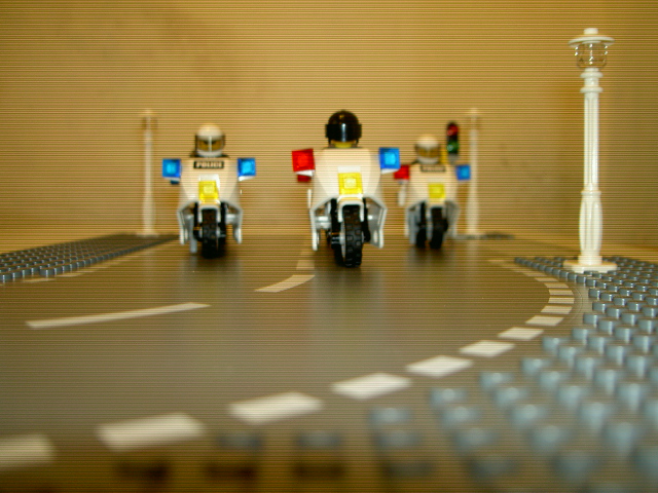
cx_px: 329
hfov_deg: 47.9
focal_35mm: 39
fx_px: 741
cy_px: 246
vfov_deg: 36.8
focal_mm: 8
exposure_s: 1/60
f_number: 2.8
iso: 50
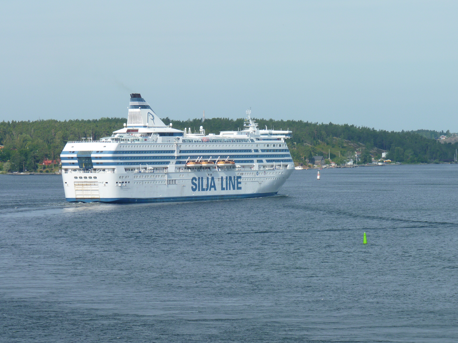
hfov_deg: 10.2
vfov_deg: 7.7
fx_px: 2554
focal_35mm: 193
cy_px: 177
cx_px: 206
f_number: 5.6
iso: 80
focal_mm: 29.7
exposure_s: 1/400
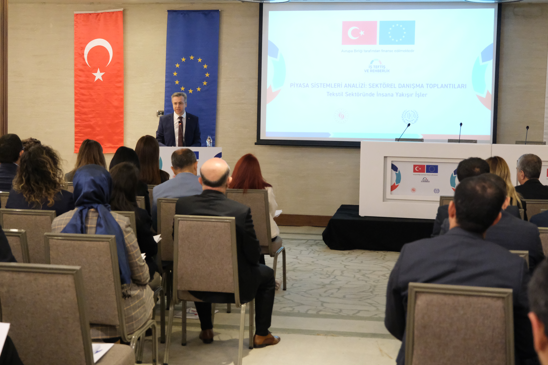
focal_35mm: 56
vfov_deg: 24.2
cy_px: 182
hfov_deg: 35.6
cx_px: 274
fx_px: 852
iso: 8000
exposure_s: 1/125
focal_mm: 37.6
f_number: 4.5
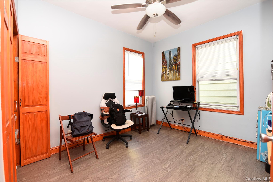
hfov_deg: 96.7
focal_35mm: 16
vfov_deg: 73.8
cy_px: 91
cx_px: 136
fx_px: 121
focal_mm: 16
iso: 200
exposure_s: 1/15
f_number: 4.5
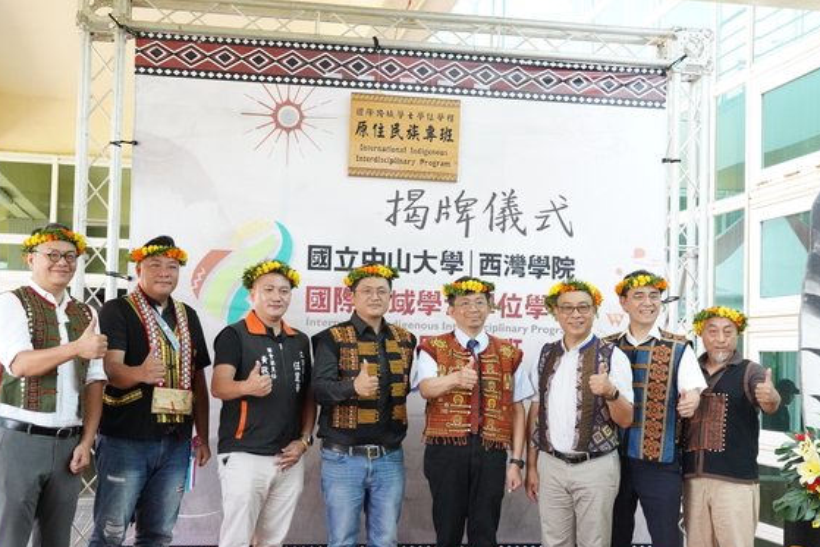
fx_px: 1162
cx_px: 418
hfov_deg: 38.9
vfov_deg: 26.5
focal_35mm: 51
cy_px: 296
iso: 12800
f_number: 8
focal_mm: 38
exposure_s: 1/640
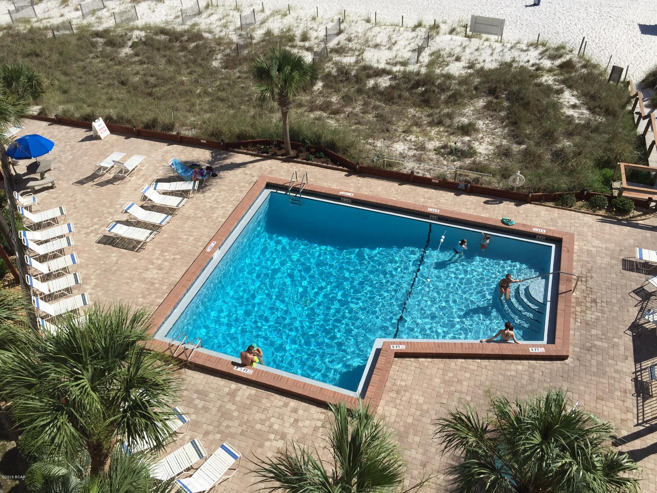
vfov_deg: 48.2
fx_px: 550
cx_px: 328
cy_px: 246
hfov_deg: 61.7
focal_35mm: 29
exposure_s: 1/3049
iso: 32
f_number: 2.2
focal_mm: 4.15
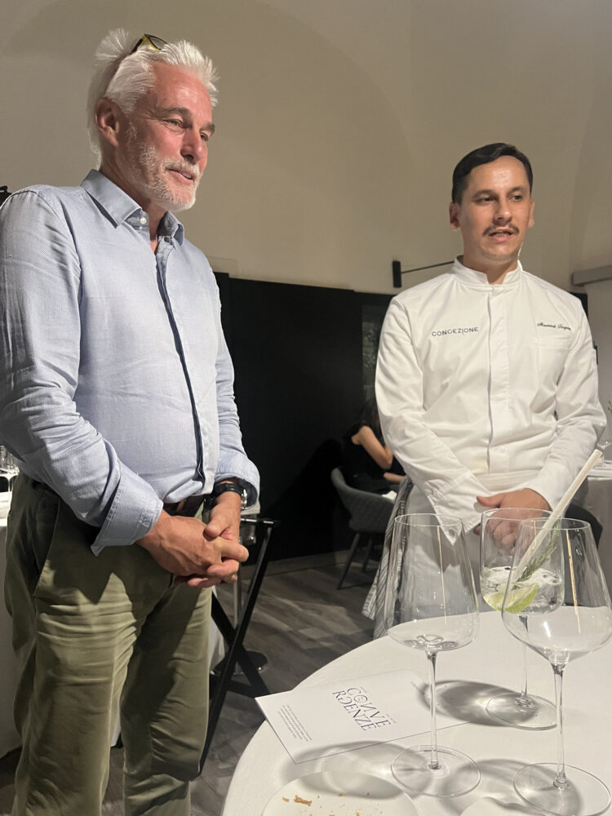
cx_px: 306
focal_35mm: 26
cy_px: 408
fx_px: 613
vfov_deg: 67.3
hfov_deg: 53.1
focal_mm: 5.7
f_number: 1.5
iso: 500
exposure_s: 1/33
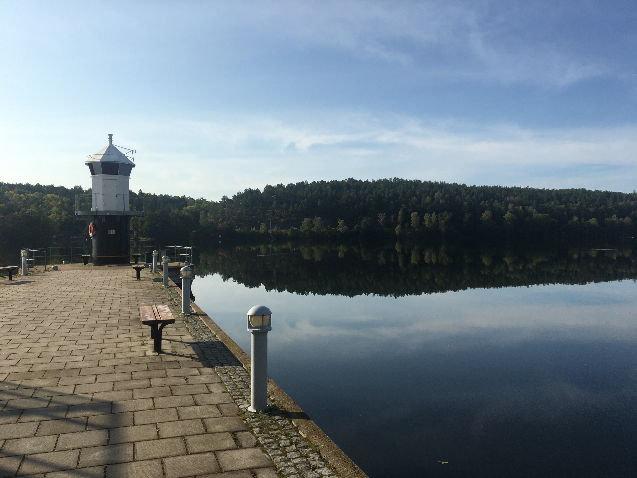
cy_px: 239
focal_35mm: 29
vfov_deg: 48.2
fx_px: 534
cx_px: 318
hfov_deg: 61.7
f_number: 2.2
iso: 25
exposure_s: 1/2481
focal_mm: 4.15
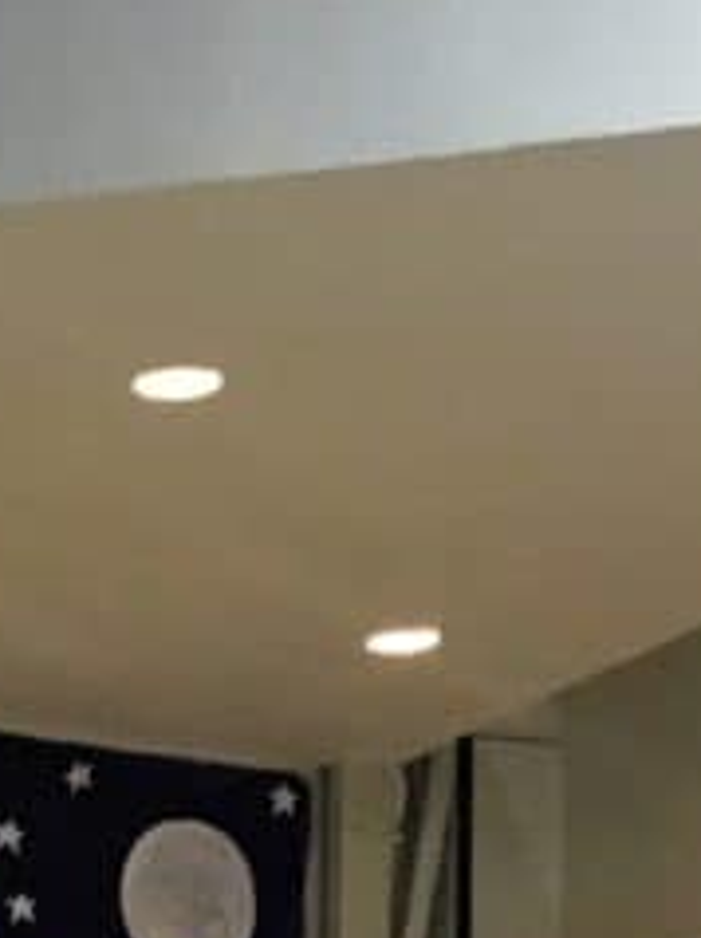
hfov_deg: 11.1
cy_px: 2020
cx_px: -185
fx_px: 3516
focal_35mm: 130
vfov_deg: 12.8
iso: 200
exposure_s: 1/17
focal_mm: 4.15
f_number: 2.2
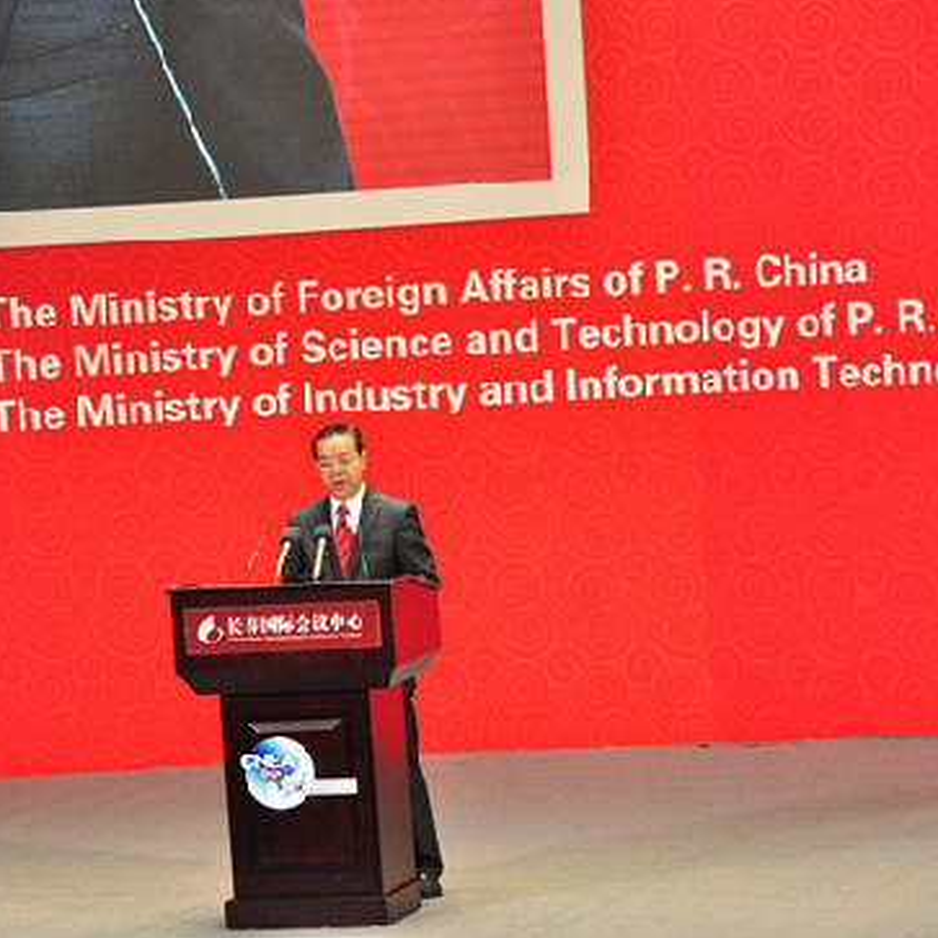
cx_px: 349
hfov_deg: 8.6
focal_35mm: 203
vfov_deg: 8.6
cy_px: 469
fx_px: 6212
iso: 1600
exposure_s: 1/80
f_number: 5.6
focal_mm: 105
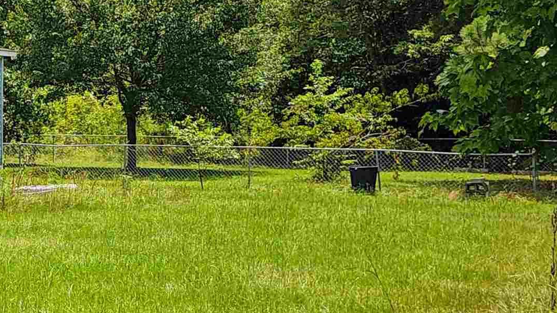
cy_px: 163
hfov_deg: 25.3
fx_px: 1063
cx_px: -168
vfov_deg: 16.8
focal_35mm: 72
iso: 10
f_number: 1.7
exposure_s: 1/675
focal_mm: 6.3
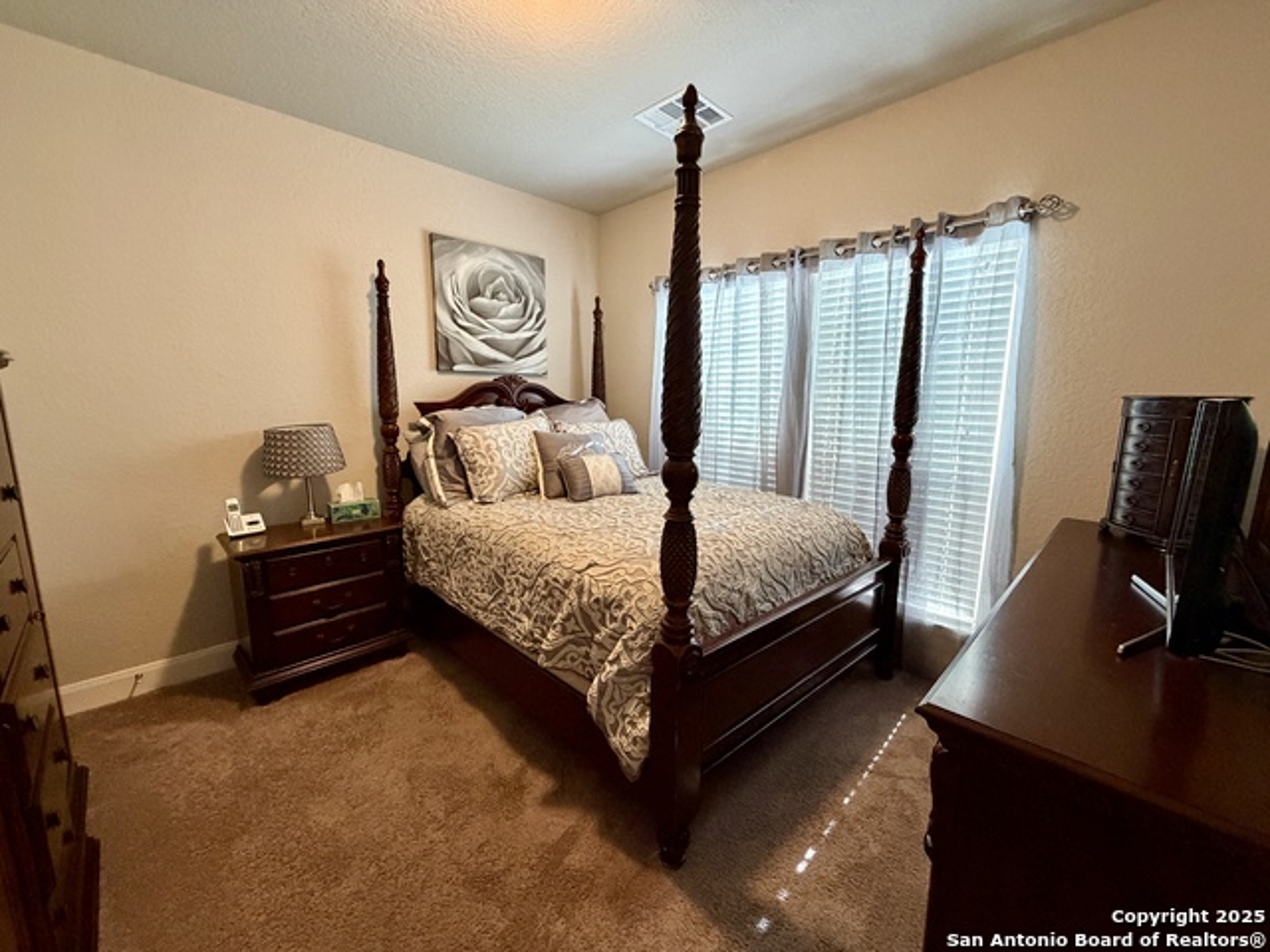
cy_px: 476
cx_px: 635
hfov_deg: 102.1
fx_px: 514
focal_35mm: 14
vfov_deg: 85.7
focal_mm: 2.22
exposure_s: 1/60
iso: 500
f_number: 2.2
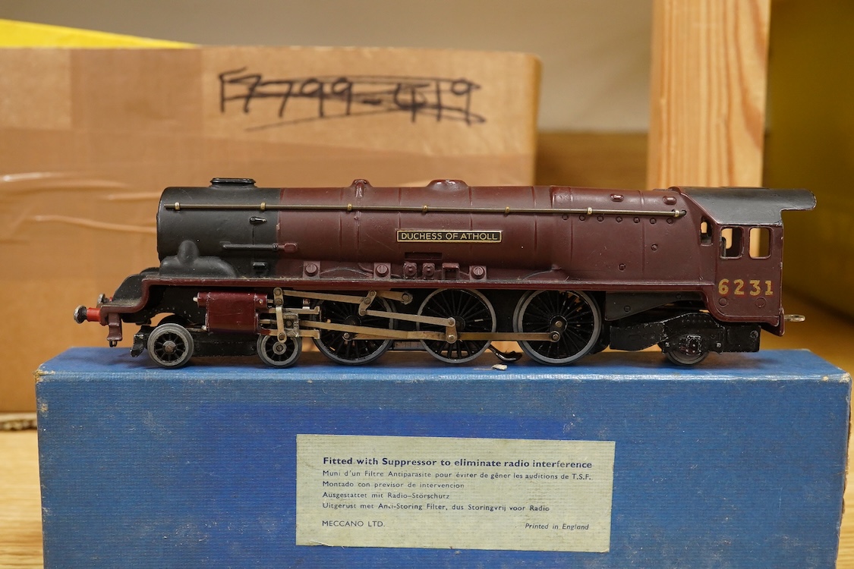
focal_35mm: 45
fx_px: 1067
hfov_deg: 43.6
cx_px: 427
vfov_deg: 29.9
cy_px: 284
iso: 2500
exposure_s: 1/80
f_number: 10
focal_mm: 30
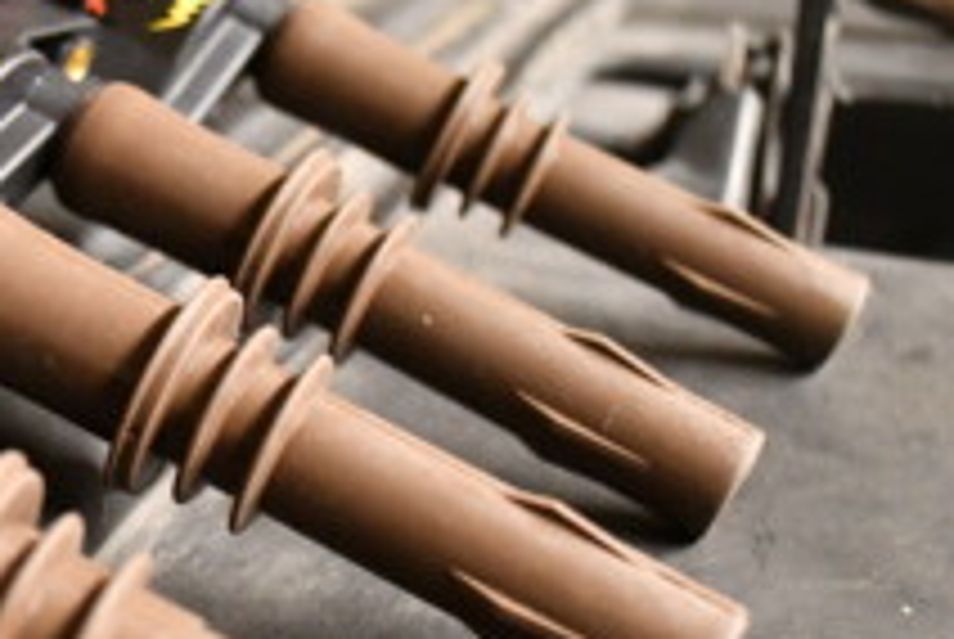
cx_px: -32
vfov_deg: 16.7
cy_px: 414
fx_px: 2176
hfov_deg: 23.5
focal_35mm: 82
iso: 5600
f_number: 4
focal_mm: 24
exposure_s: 1/60
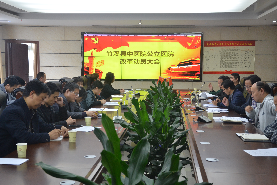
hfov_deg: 38.9
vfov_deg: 26.5
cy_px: 92
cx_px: 138
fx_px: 392
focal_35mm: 51
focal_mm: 34
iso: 400
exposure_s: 1/50
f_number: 4.2
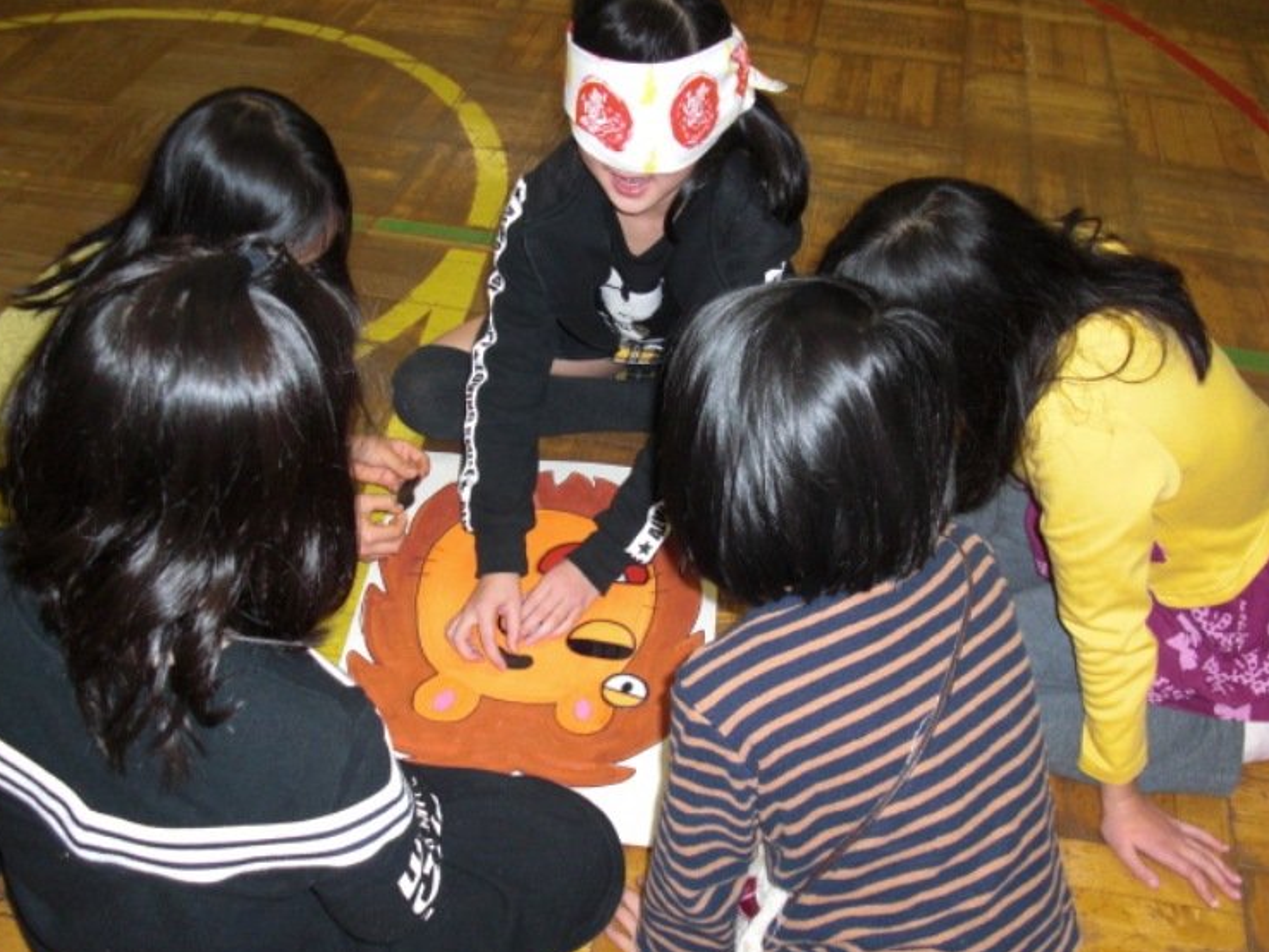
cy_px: 502
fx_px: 1430
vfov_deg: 36.8
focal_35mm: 39
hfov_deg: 47.8
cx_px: 636
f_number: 2.8
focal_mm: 6.3
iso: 200
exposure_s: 1/60
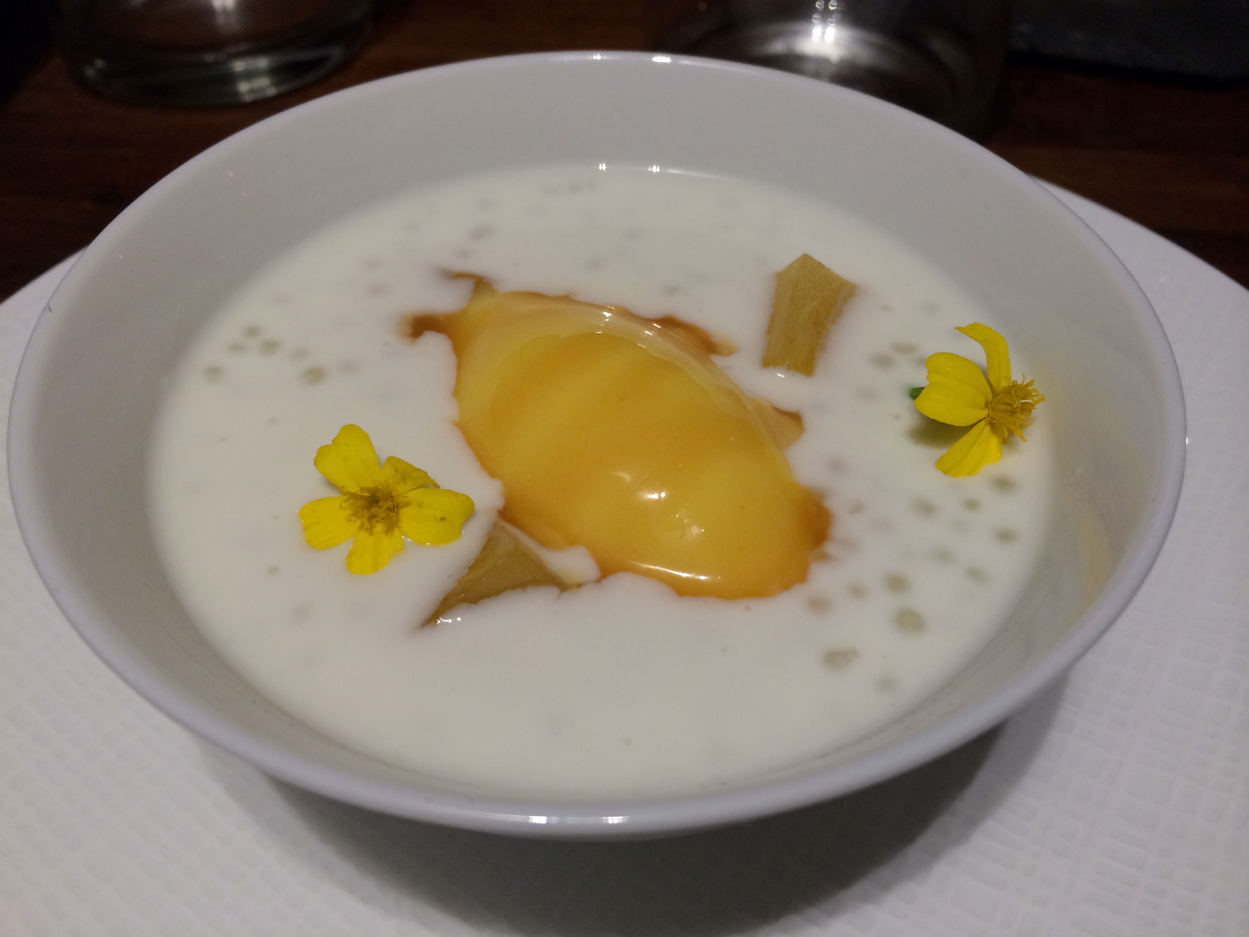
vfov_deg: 46.8
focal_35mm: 30
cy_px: 468
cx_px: 624
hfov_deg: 60.0
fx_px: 1082
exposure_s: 1/33
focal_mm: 4.12
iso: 100
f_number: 2.2
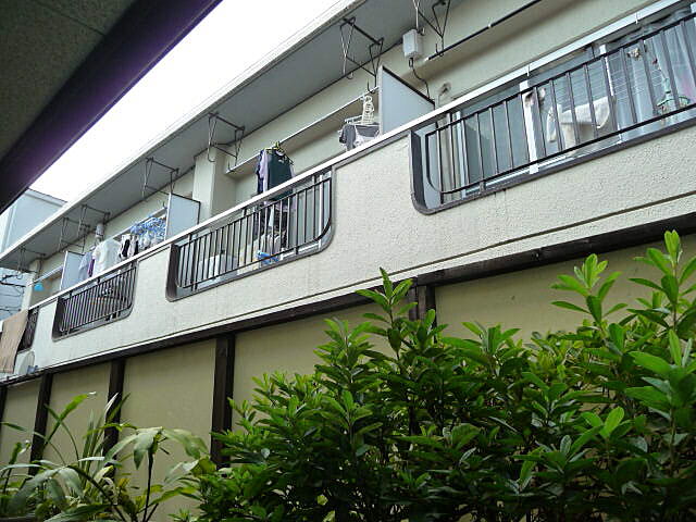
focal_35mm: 28
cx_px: 348
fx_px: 563
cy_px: 261
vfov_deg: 49.7
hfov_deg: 63.4
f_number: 3.3
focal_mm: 4.7
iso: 160
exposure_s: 1/320
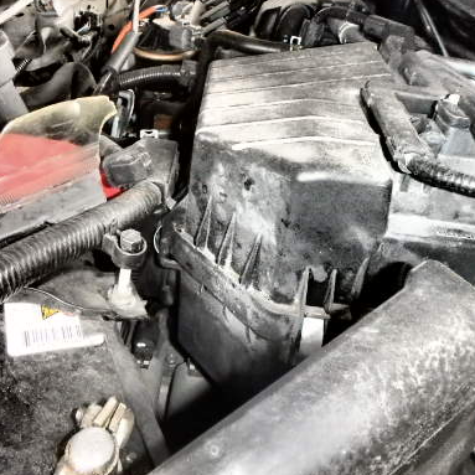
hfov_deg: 52.2
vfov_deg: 52.1
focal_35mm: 31
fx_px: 481
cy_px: 184
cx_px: 192
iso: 1600
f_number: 6
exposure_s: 1/30
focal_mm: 3.7
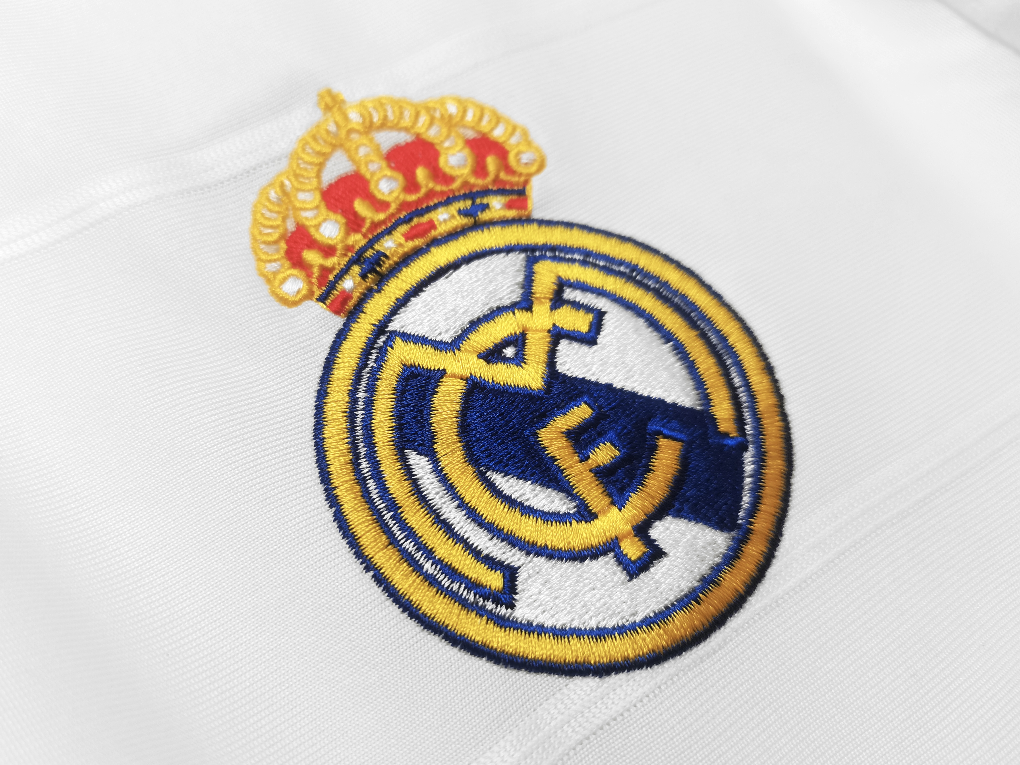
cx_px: 510
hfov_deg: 67.3
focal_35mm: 26
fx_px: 766
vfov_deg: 53.1
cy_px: 382
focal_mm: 5.58
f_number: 1.8
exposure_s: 1/120
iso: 50
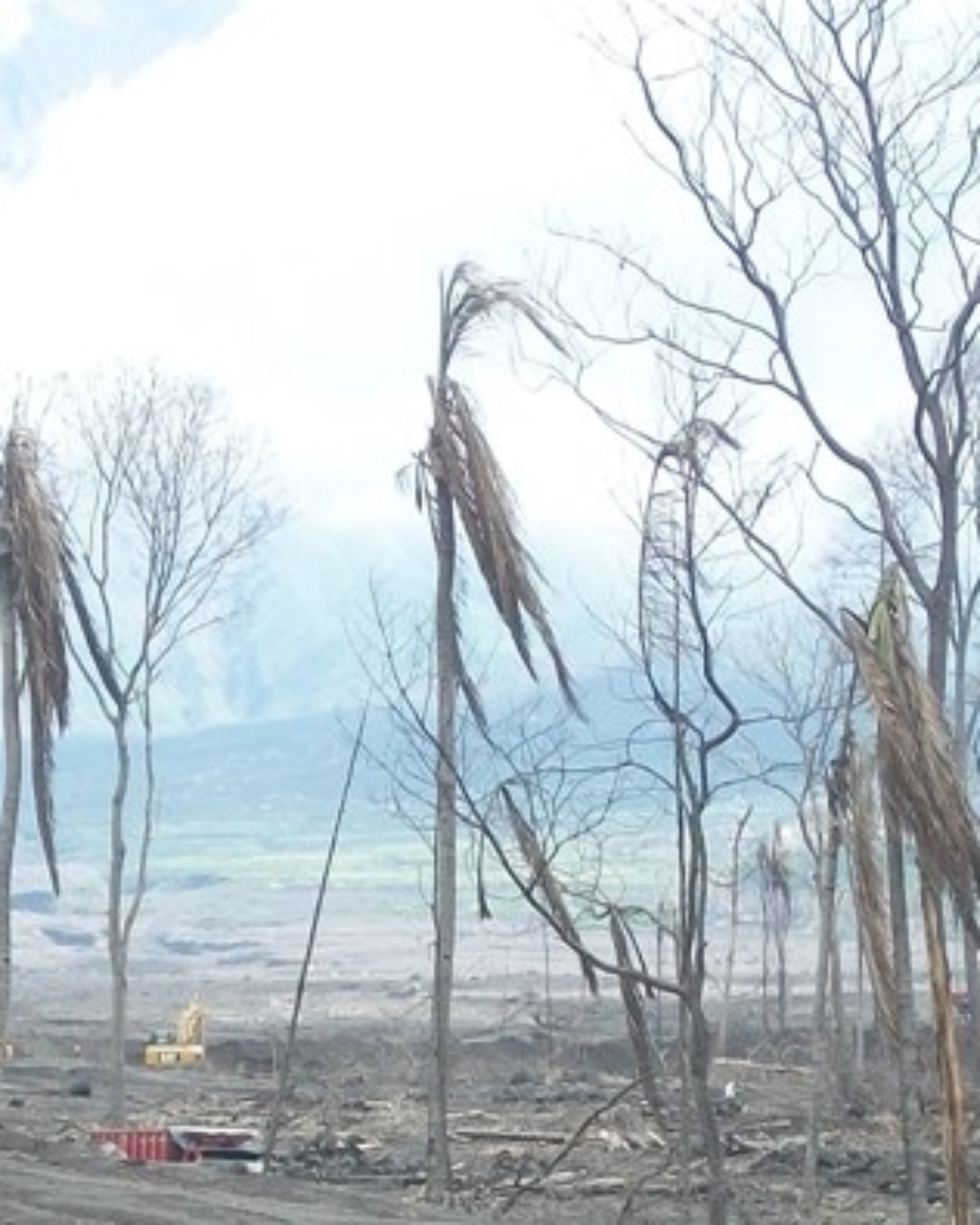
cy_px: 1138
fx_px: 8810
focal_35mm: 243
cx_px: 279
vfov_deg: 7.9
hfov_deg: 6.4
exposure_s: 1/200
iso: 80
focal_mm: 17.1
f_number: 5.2
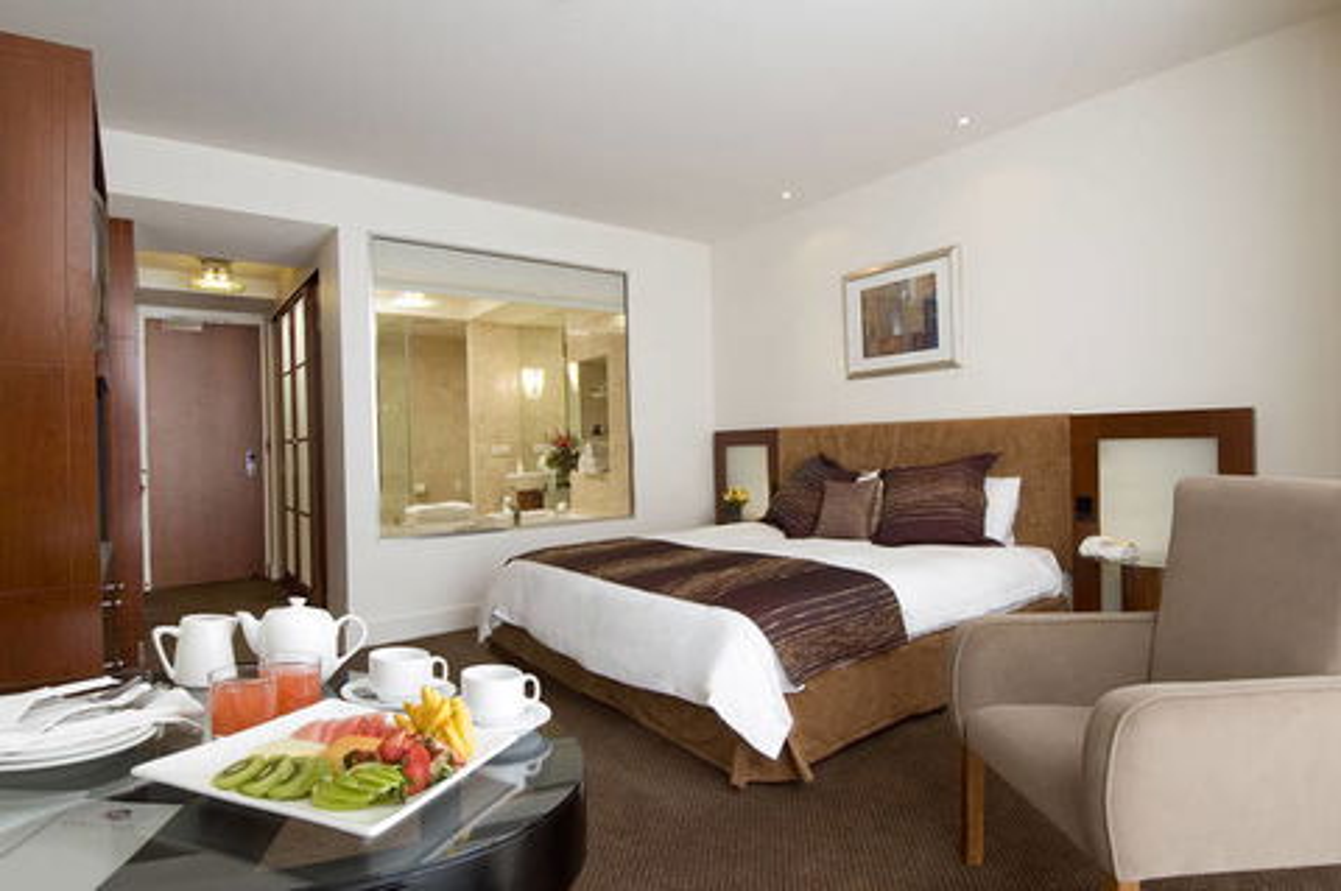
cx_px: 670
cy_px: 446
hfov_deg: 90.1
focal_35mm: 18
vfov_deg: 67.3
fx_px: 670
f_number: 11
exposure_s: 1/5
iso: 200
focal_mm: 12
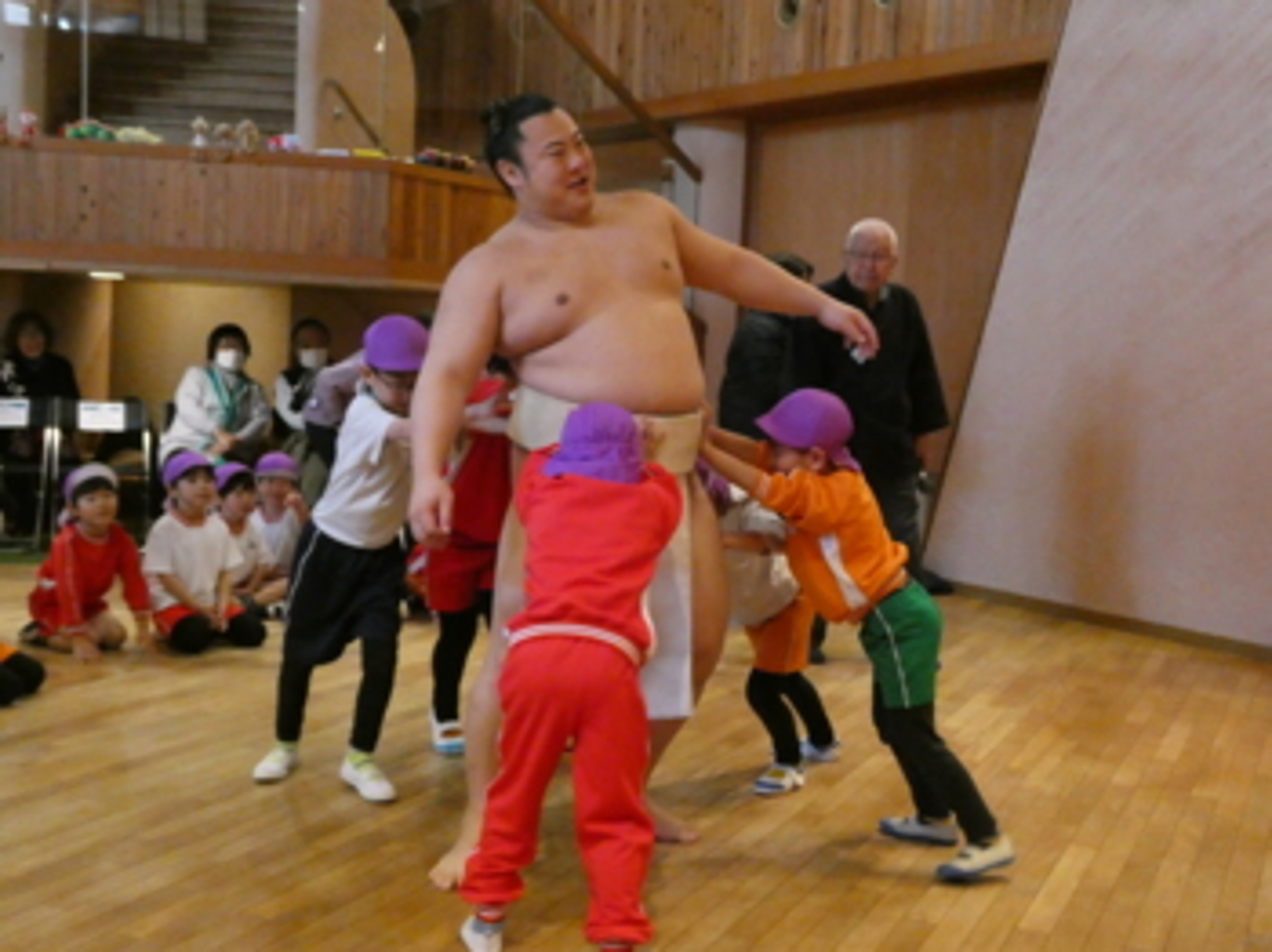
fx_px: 1469
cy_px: 476
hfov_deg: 46.8
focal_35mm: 40
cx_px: 636
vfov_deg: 35.9
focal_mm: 7.2
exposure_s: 1/60
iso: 1600
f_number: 3.8
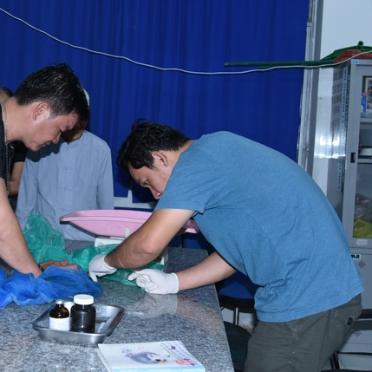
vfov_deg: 34.7
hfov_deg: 34.0
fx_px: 596
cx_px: 96
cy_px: 187
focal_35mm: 49
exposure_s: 1/50
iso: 800
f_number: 5
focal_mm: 38
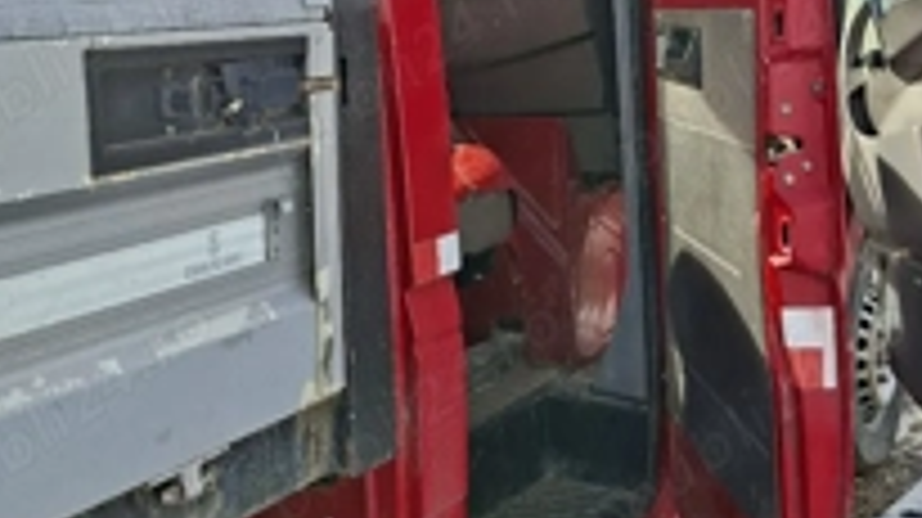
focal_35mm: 49
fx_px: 1197
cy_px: 117
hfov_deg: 42.1
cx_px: 504
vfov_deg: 24.1
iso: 50
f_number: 1.8
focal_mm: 5.54
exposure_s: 1/1250
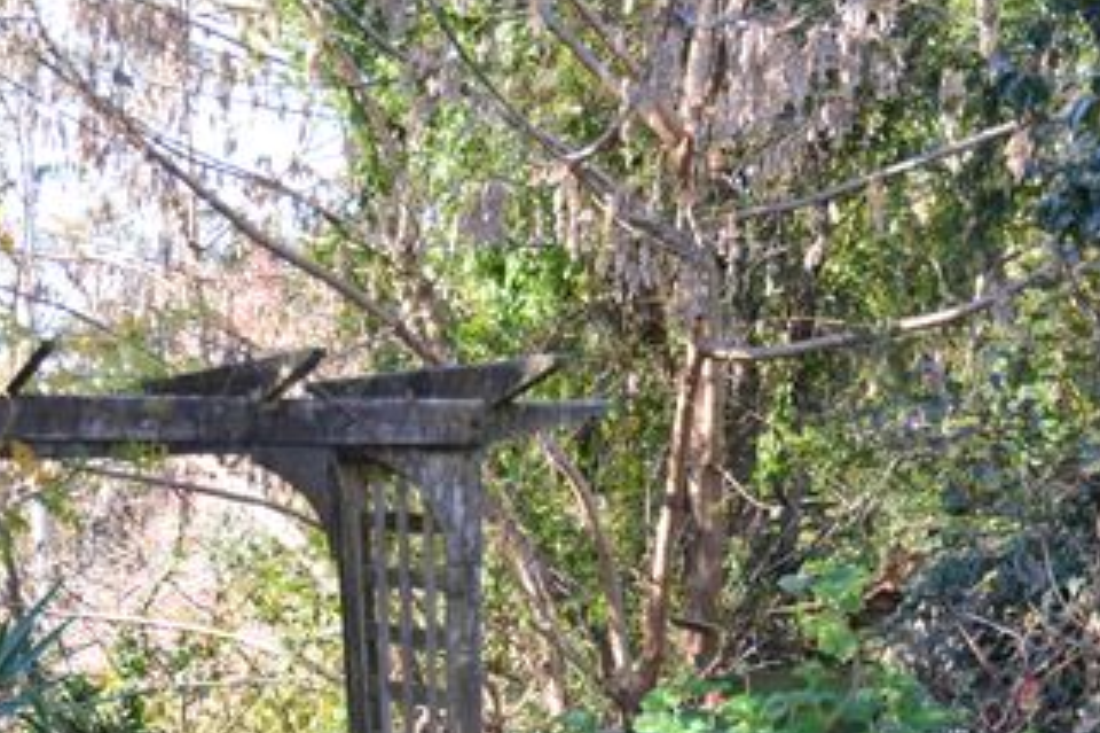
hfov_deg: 18.3
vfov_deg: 12.4
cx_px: -76
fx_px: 3298
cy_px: 812
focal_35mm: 108
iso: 250
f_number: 4
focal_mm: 30
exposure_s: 1/125
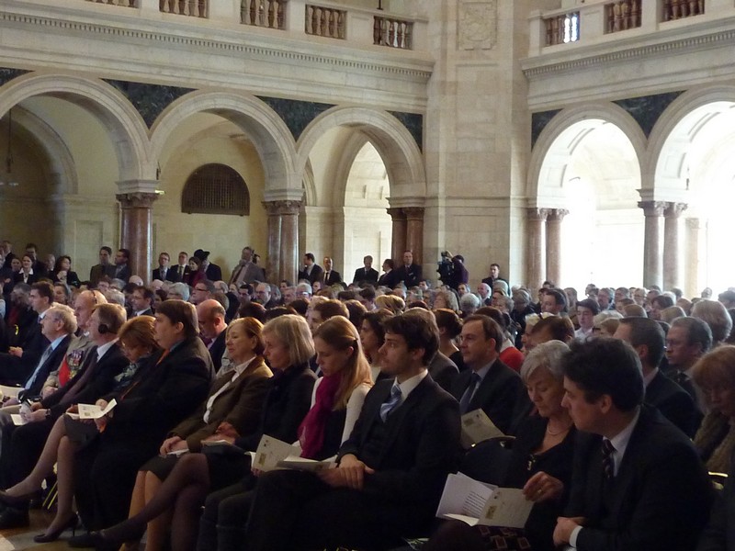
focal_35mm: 55
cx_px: 368
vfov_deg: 26.6
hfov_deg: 34.9
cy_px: 276
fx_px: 1168
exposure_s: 1/30
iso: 320
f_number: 3.4
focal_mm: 5
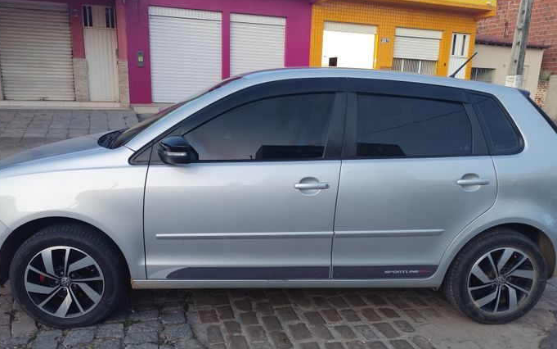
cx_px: 267
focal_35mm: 29
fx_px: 440
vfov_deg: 43.0
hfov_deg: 64.6
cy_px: 206
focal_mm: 6.19
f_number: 1.65
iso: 1000
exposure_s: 1/60
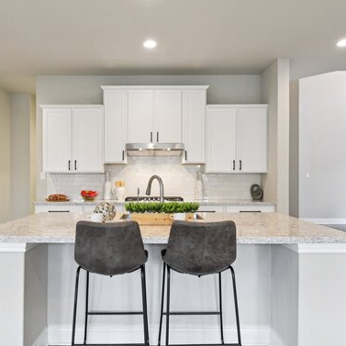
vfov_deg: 60.9
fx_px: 294
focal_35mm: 26
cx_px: 150
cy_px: 179
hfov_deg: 60.7
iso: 1250
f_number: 8
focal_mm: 18
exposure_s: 1/20
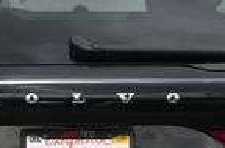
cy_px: 142
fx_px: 1993
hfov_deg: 6.5
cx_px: 77
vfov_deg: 4.3
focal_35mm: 320
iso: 160
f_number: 6
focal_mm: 48
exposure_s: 1/250
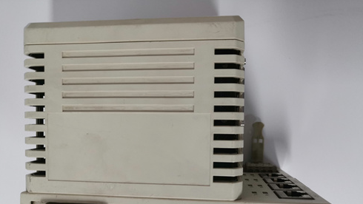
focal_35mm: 30
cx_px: 181
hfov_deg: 64.3
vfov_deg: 38.5
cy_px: 136
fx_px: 289
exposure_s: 1/33.3
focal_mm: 3.95
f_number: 1.8
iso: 160
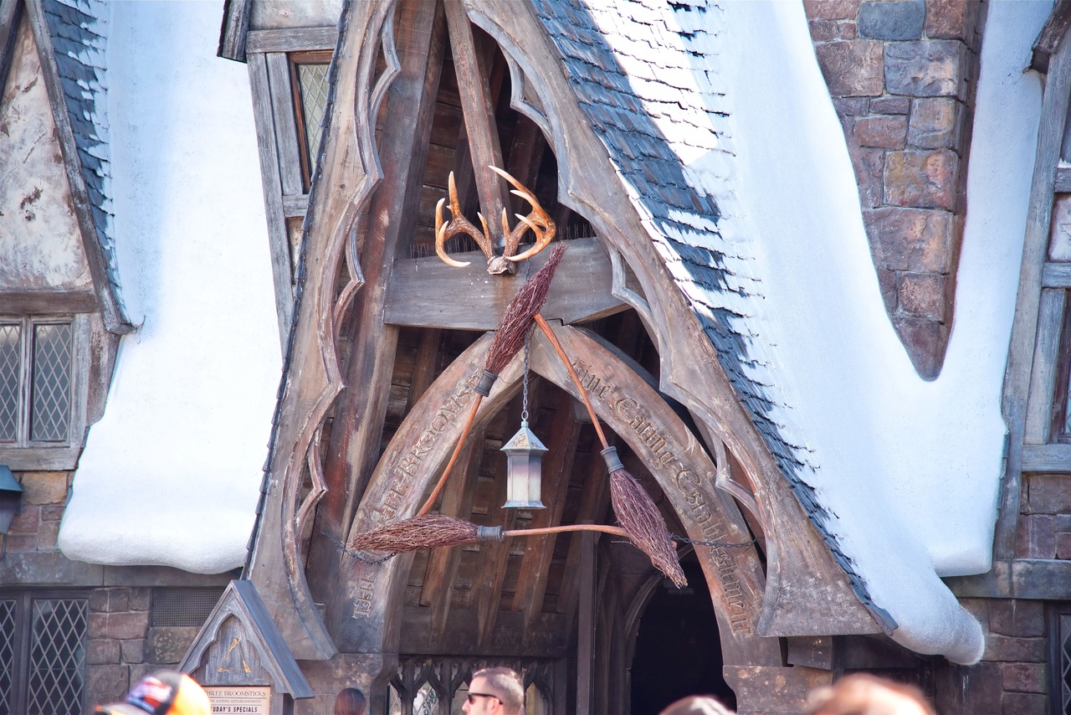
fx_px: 3124
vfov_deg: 13.0
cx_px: 536
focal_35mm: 105
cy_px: 358
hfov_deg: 19.5
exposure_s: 1/250
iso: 250
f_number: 4
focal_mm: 105
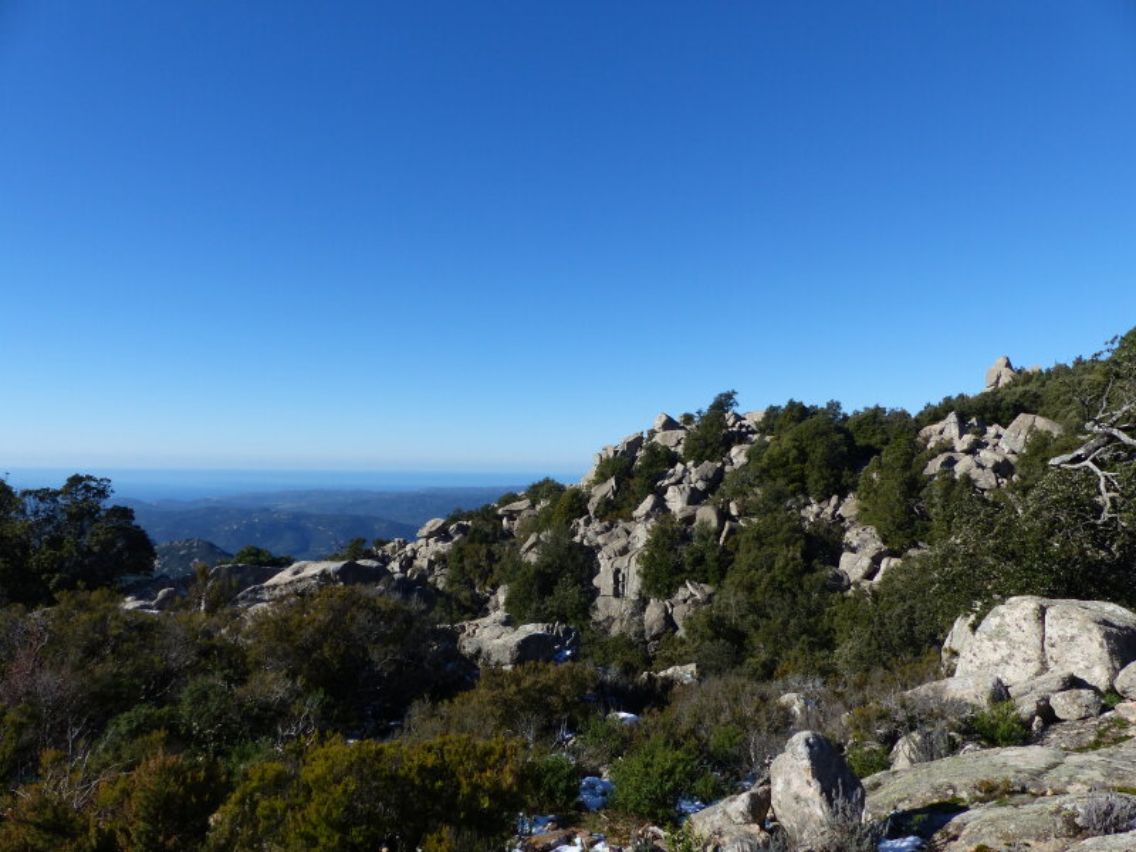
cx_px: 568
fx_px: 820
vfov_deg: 54.9
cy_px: 426
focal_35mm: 25
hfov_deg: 69.4
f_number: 4
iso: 100
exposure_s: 1/1000
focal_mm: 4.5
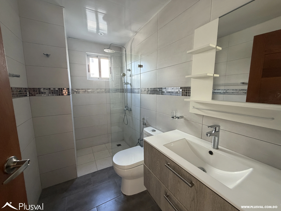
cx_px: 140
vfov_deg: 85.7
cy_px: 106
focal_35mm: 14
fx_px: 114
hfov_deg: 102.1
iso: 320
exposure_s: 1/86
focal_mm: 2.22
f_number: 2.2
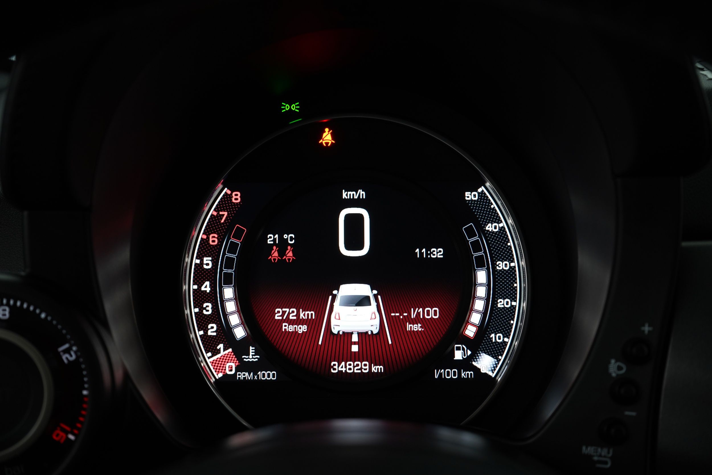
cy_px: 238
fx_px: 890
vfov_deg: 29.9
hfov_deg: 43.6
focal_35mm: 45
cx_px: 356
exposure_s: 1/13
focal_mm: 45
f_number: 6.3
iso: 800
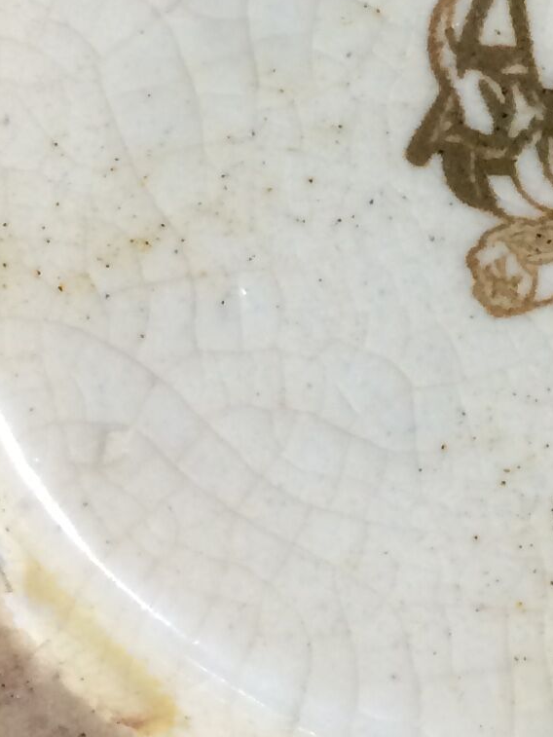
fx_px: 2662
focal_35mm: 125
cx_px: 581
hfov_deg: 11.7
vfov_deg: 15.6
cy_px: 114
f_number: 2.2
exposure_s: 1/33
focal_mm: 4.15
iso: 64
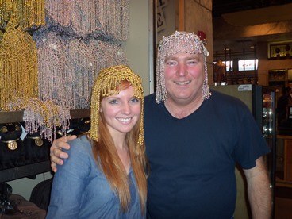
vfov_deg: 41.8
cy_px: 110
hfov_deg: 54.0
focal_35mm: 34
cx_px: 146
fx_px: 287
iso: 100
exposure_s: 1/30
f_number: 2.9
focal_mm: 5.7
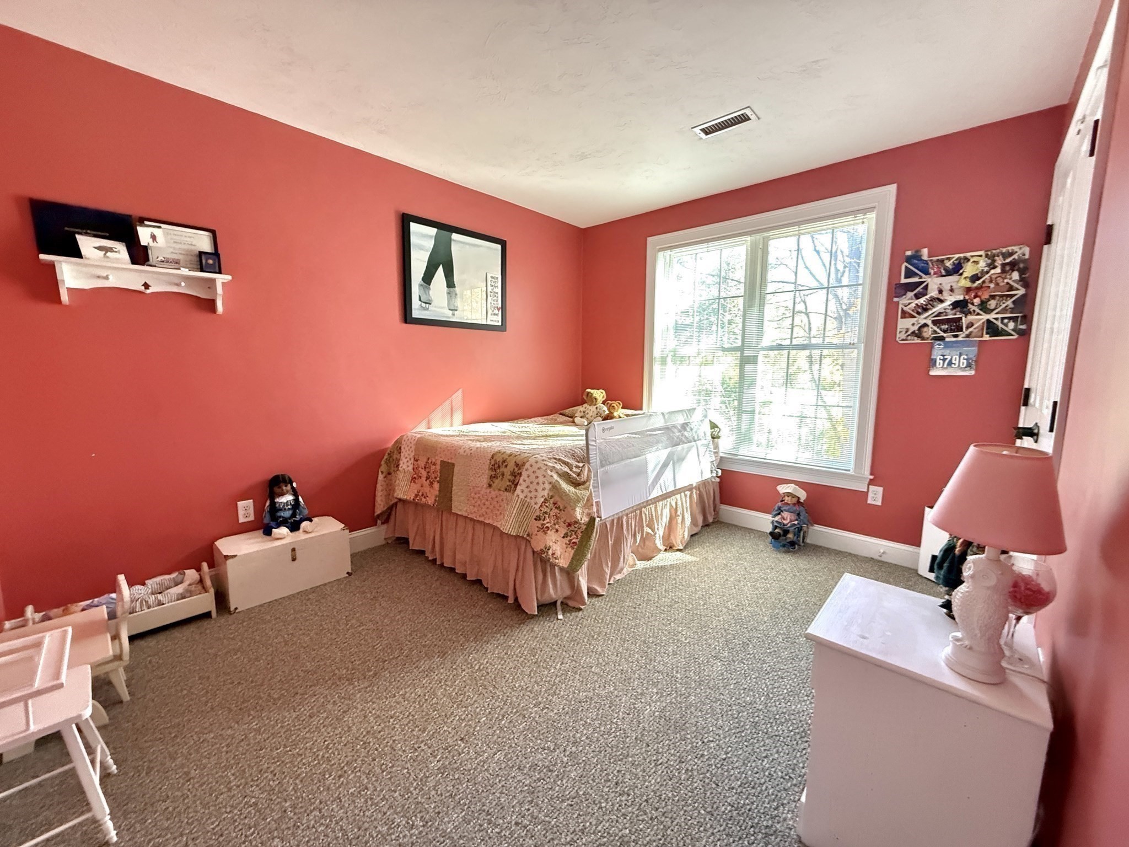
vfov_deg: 85.7
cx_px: 564
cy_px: 424
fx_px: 457
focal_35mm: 14
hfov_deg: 102.1
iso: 1000
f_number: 2.2
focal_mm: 2.22
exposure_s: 1/60
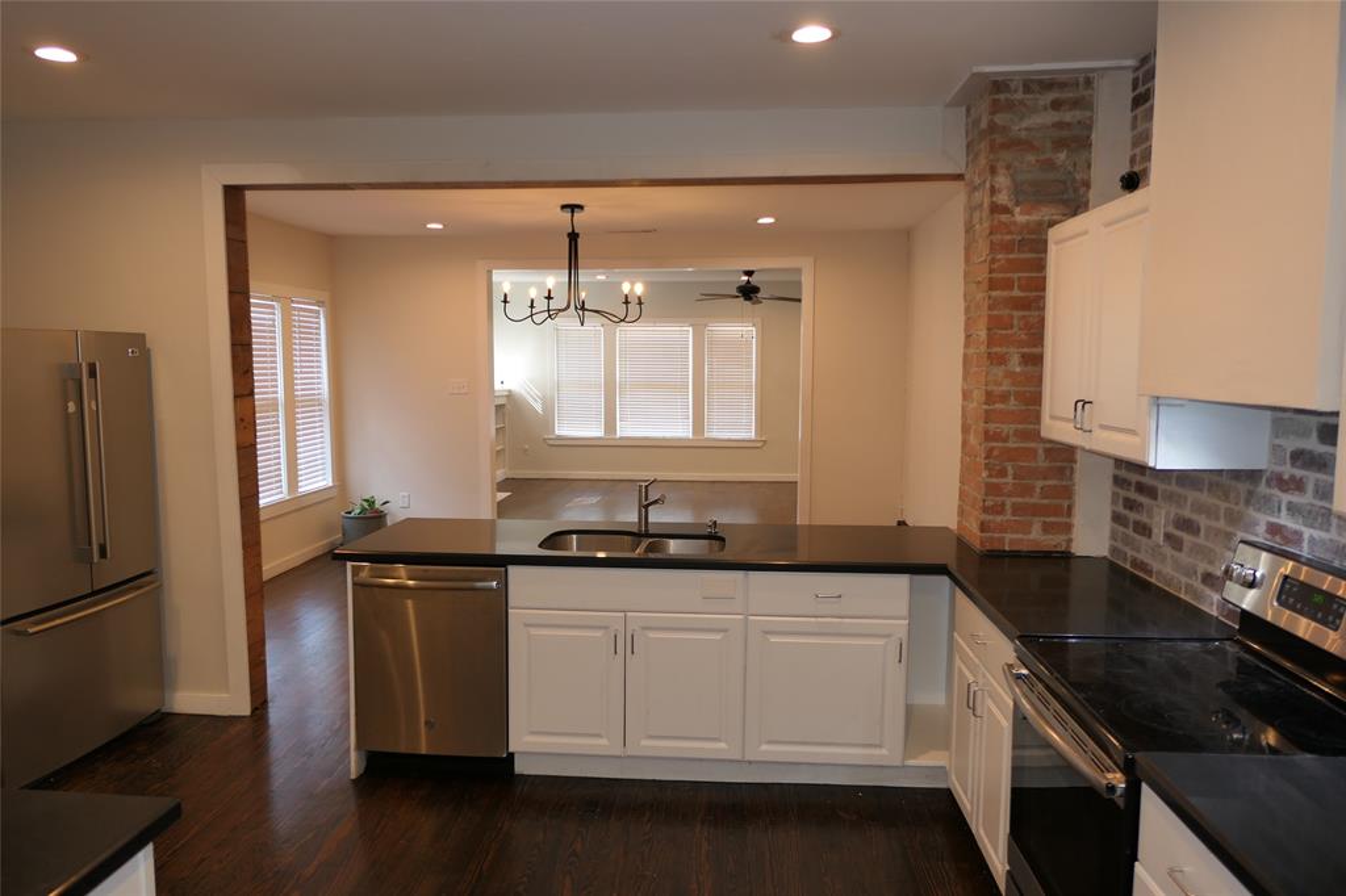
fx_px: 897
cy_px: 448
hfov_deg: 73.8
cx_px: 673
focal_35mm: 24
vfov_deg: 53.1
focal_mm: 8.8
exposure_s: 1/100
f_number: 1.4
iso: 125
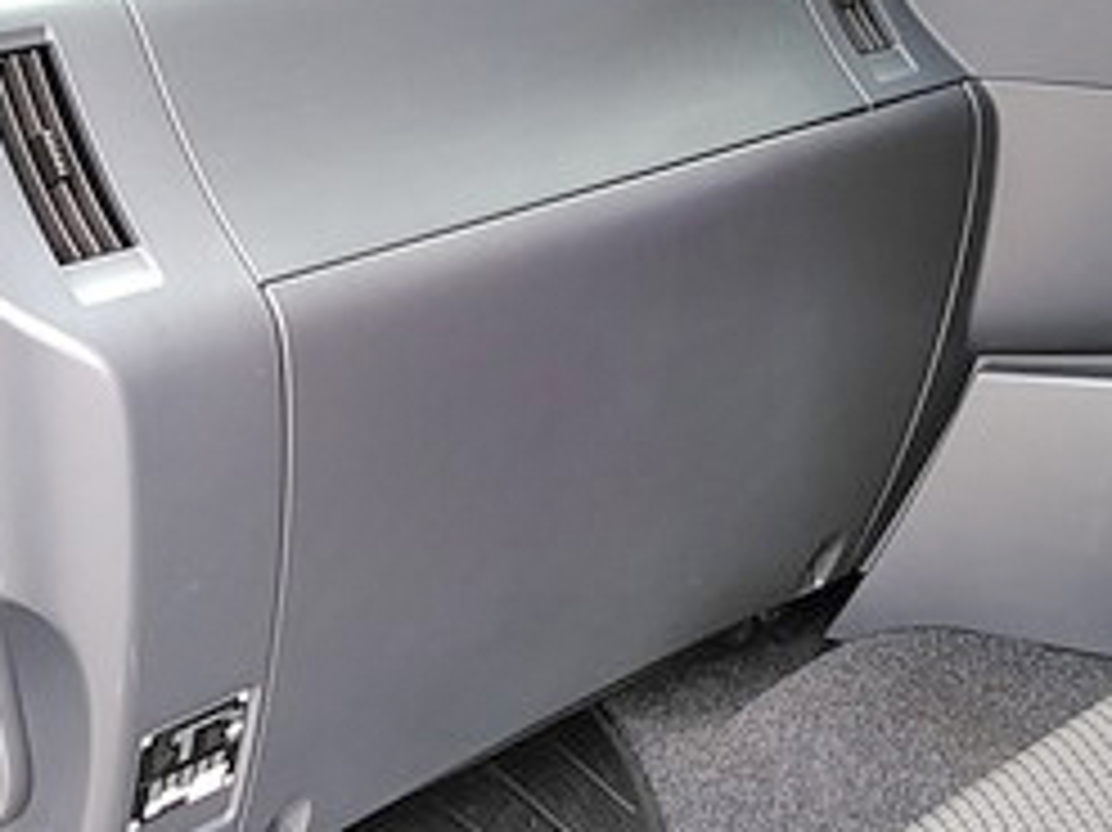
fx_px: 2248
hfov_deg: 27.8
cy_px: 441
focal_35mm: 70
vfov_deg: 21.0
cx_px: 558
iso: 79
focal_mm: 3.46
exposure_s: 1/40
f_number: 2.2
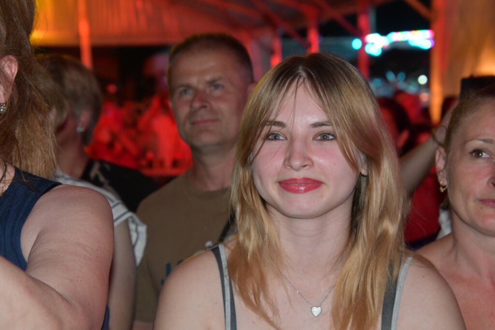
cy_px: 165
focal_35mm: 105
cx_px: 248
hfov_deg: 19.5
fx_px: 1444
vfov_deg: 13.0
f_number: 6.3
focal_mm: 70
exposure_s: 1/60
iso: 2000
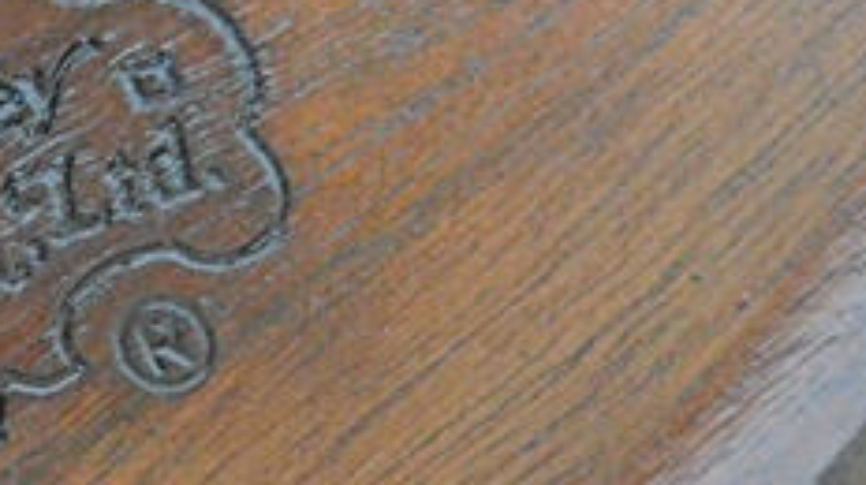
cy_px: -65
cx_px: -228
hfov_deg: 11.9
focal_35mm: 176
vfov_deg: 6.8
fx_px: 4038
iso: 3200
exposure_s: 1/25
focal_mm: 26
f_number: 4
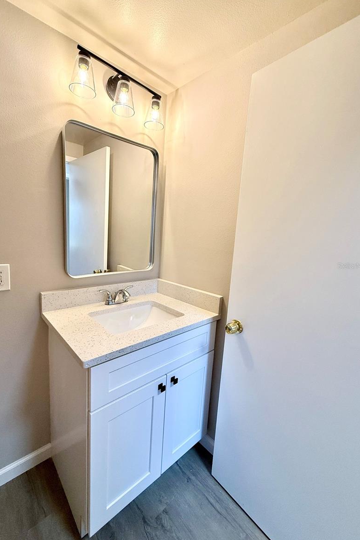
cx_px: 162
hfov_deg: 77.1
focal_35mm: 15
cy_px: 266
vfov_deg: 100.4
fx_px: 225
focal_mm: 2.22
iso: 160
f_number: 2.2
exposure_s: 1/120
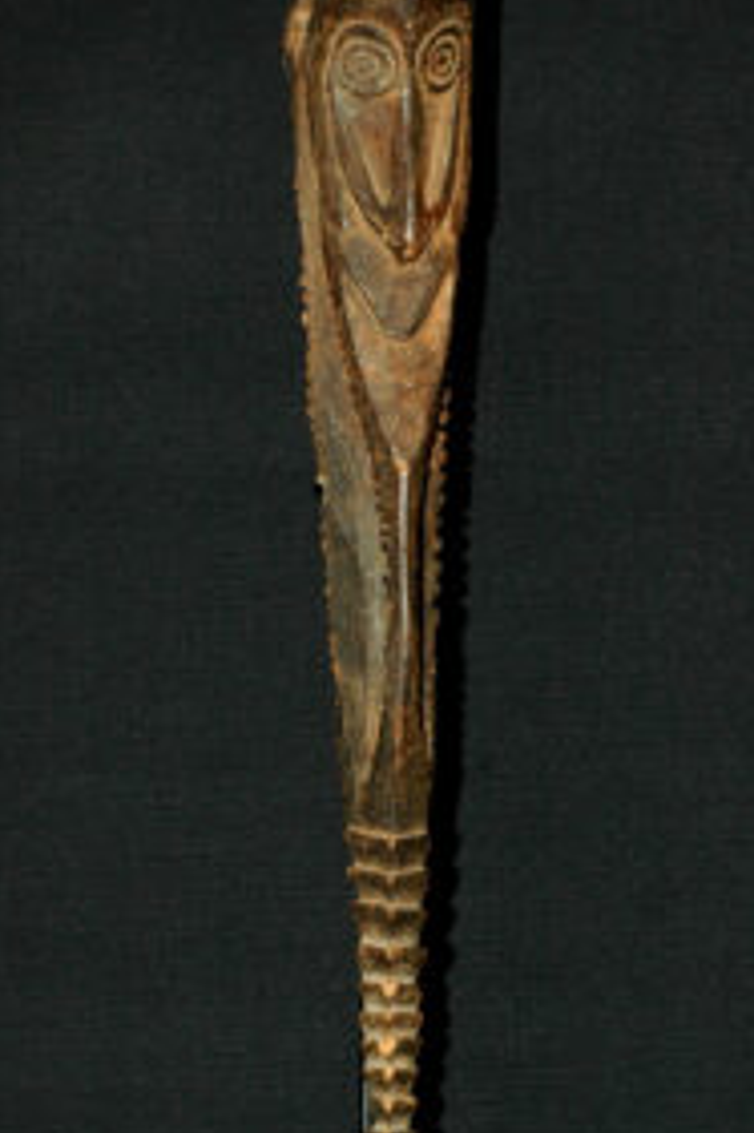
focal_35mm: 217
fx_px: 6825
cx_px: 399
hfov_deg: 6.3
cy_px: 583
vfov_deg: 9.5
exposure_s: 1/160
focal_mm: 90
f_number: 9
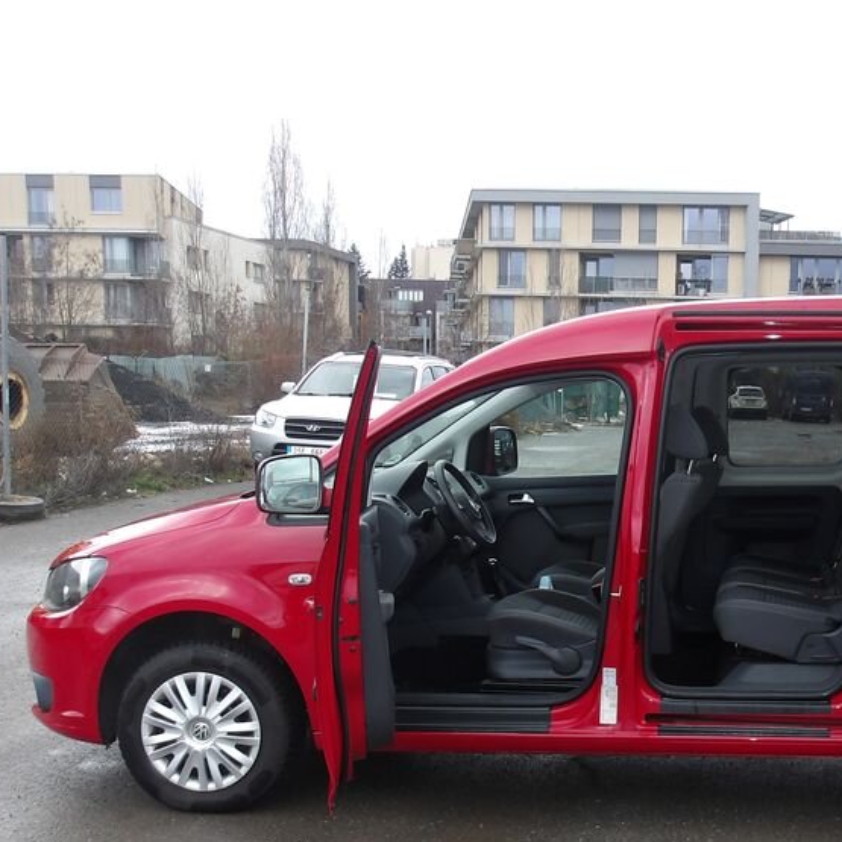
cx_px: 689
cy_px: 555
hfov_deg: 36.8
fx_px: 1211
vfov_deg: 38.0
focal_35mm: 44
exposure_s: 1/97
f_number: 3
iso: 100
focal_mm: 4.9
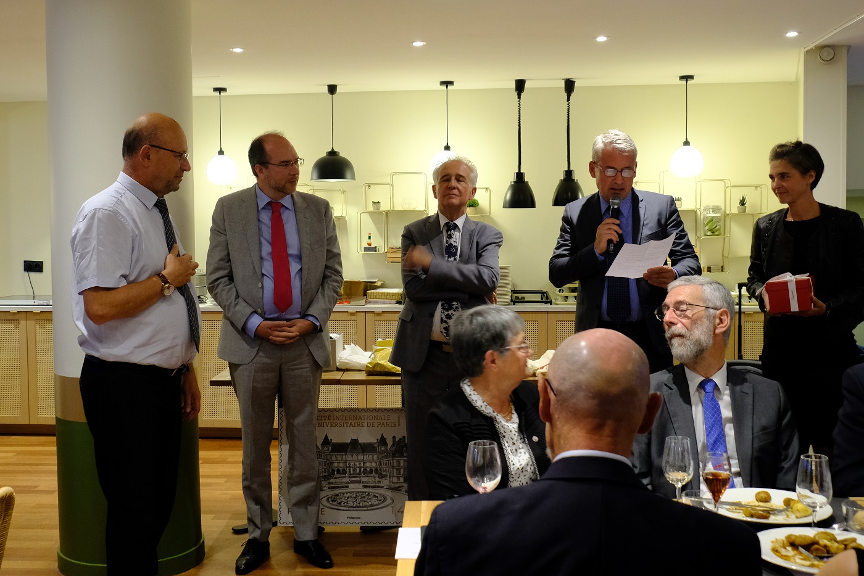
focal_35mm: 41
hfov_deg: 47.3
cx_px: 389
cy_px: 285
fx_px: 984
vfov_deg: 32.6
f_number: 5
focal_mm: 19
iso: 1600
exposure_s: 1/20
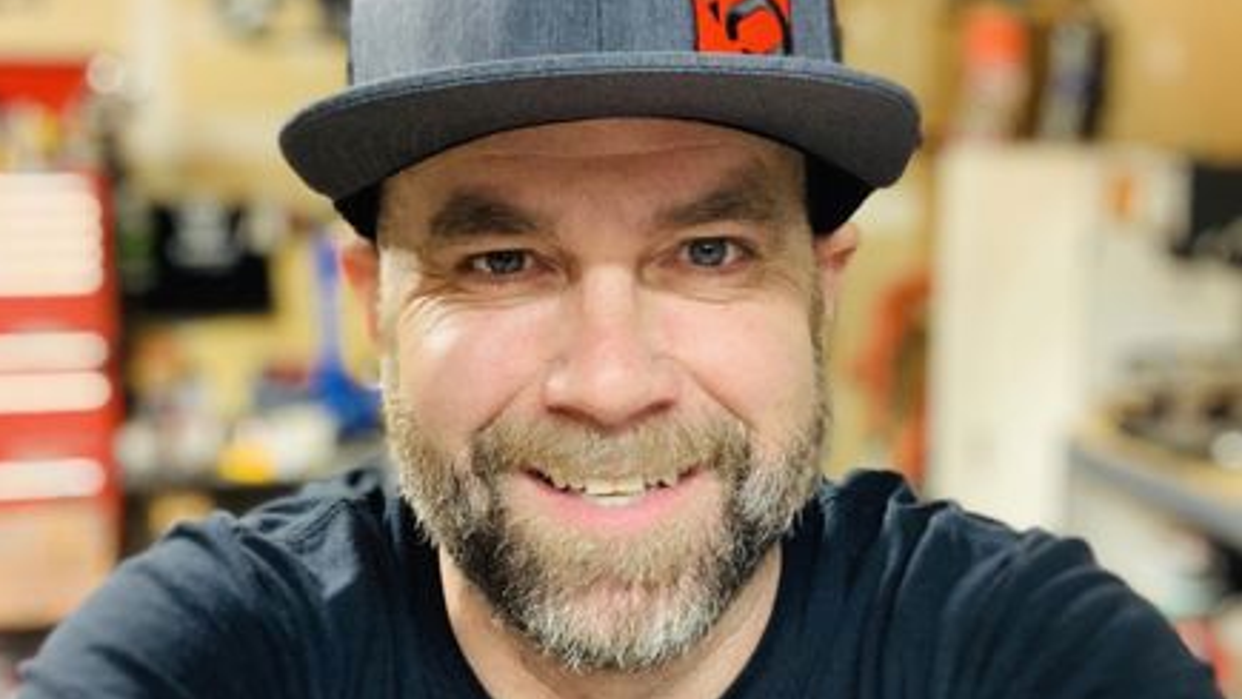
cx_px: 617
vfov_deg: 25.5
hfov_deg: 43.7
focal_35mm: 47
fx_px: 1548
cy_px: 375
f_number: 2.2
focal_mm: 2.87
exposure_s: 1/30
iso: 250
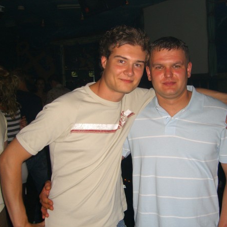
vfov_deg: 37.6
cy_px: 114
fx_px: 334
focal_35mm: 45
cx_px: 134
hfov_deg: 37.4
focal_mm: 7.9
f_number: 2.8
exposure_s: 1/60
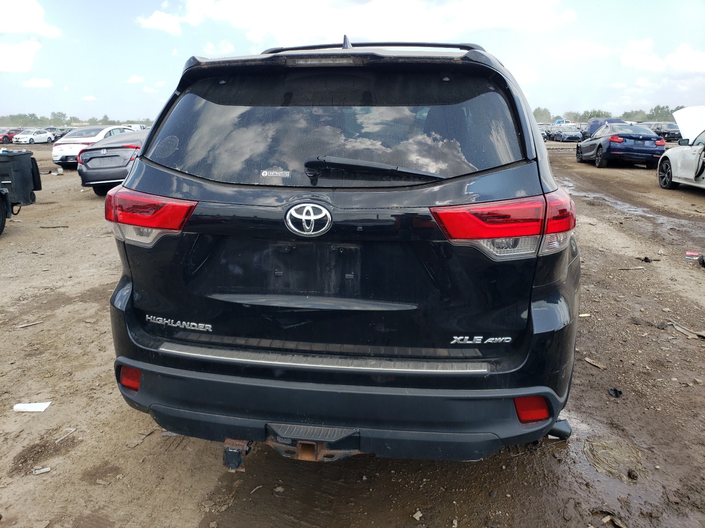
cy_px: 264
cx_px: 352
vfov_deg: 53.1
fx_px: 530
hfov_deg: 67.3
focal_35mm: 26
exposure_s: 1/1111
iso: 50
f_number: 1.5
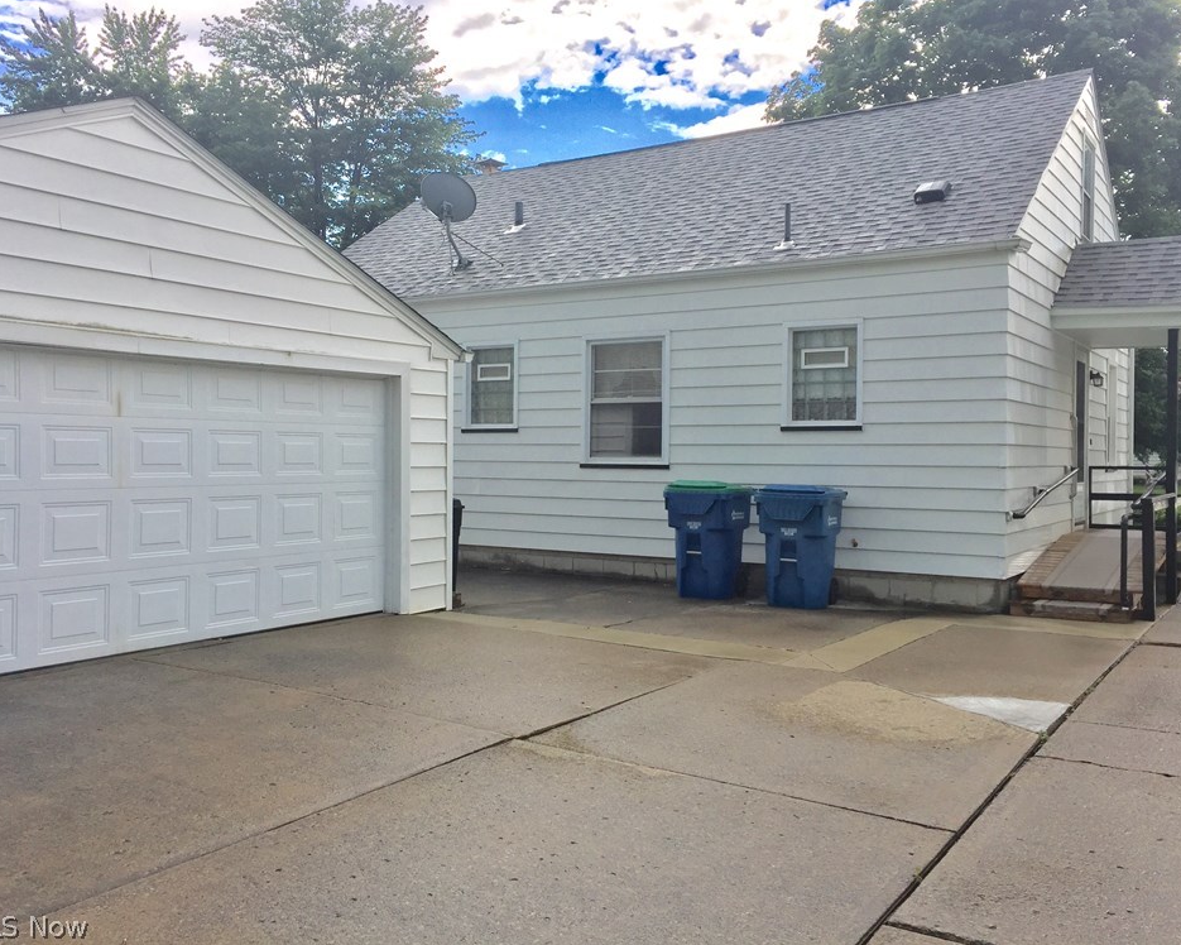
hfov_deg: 57.2
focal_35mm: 31
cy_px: 462
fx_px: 1084
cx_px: 602
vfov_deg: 47.1
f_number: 2.2
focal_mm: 4.15
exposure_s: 1/898
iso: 32
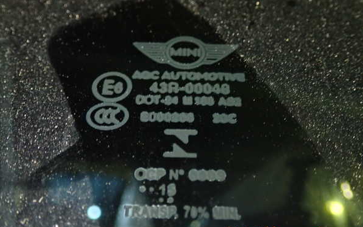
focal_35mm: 44
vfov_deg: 29.2
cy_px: 103
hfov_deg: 45.3
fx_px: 435
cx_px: 182
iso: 800
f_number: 2.8
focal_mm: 7.31
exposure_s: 1/10
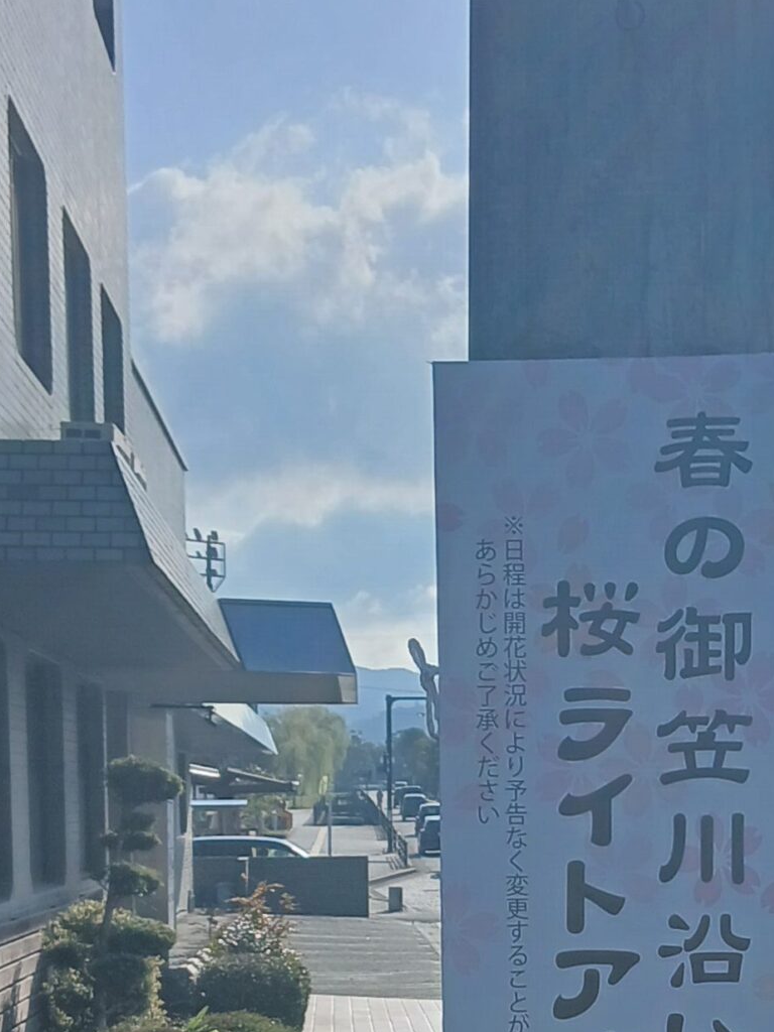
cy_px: 897
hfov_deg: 21.7
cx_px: 785
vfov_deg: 28.8
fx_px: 1938
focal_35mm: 65
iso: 20
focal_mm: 3.86
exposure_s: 1/1127
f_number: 1.8
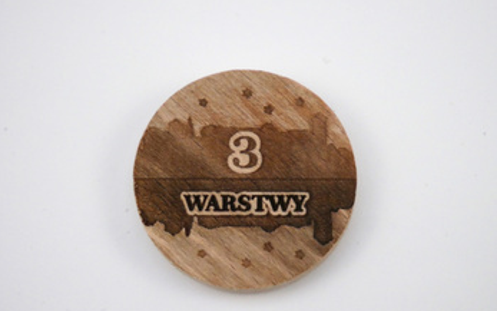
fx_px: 1653
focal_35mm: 122
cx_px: 248
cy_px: 176
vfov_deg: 10.7
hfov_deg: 17.1
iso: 3200
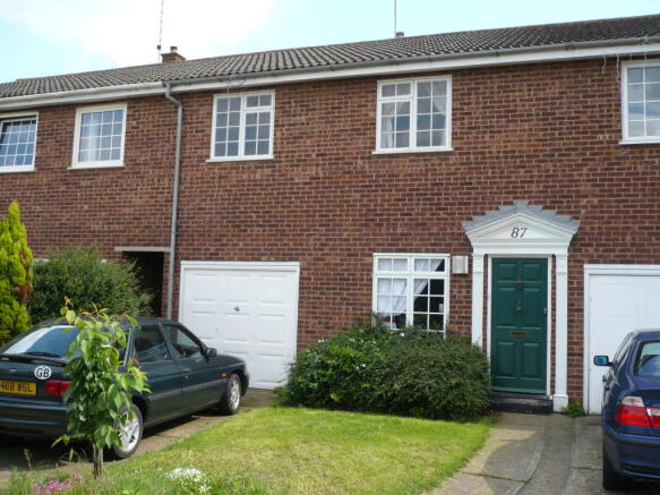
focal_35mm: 35
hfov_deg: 52.6
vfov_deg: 40.7
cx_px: 330
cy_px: 248
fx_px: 667
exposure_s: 1/400
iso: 100
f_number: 2.8
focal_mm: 5.8
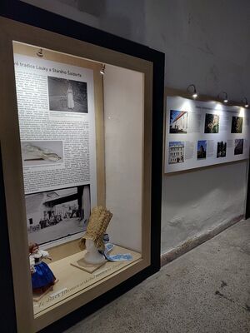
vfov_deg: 73.9
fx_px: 221
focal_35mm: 23
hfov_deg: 58.9
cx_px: 125
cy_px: 166
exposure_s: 1/50
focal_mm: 5.56
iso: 211
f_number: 1.8
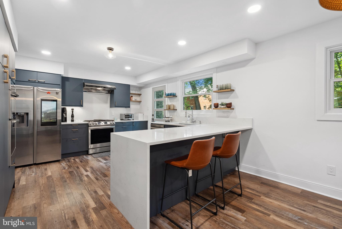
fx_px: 152
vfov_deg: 73.8
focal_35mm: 16
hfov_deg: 96.7
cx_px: 171
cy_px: 114
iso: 320
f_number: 8
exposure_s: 1/8
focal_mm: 16
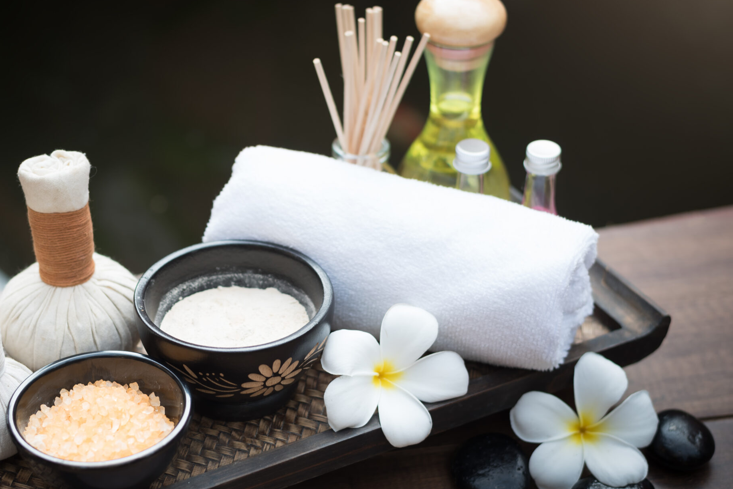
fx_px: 1426
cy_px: 267
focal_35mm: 70
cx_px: 268
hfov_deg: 28.7
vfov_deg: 19.5
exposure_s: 1/200
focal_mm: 50
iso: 200
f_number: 2.8
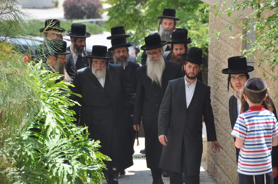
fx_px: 2313
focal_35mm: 300
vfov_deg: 4.6
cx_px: 139
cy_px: 92
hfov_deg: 6.9
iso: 320
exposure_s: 1/400
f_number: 5.6
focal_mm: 200
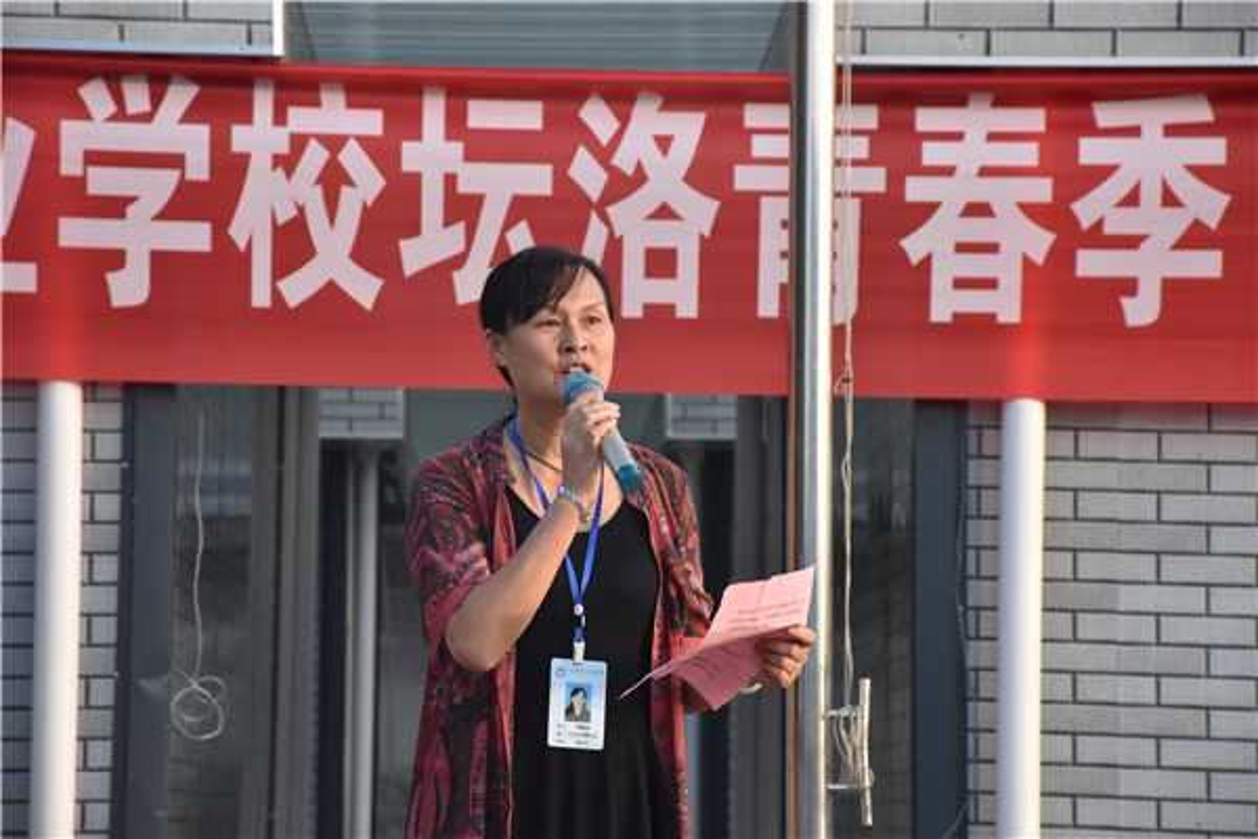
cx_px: 629
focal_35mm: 174
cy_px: 420
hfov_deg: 11.8
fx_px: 6080
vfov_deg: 7.9
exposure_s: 1/400
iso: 800
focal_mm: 116
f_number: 8
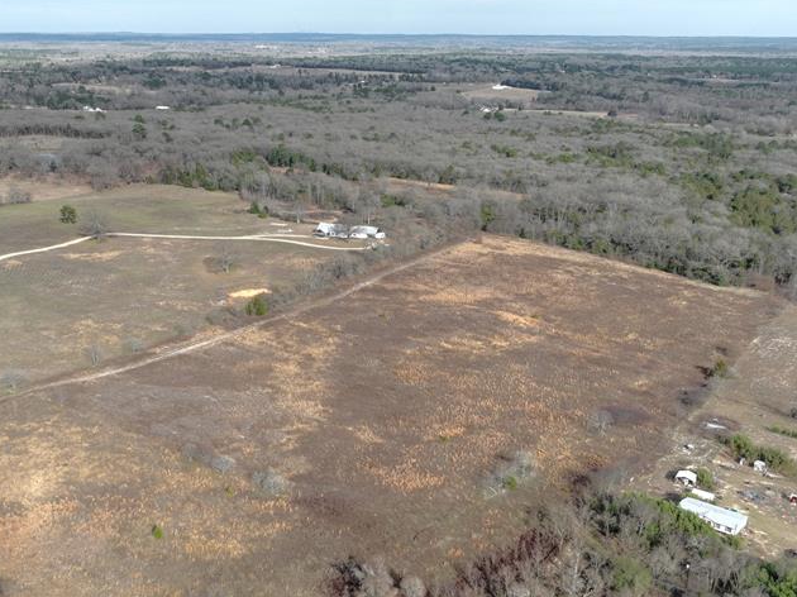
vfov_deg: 36.4
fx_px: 898
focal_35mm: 39
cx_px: 314
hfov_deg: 47.6
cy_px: 395
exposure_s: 1/350
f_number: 5.6
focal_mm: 12.29
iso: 100
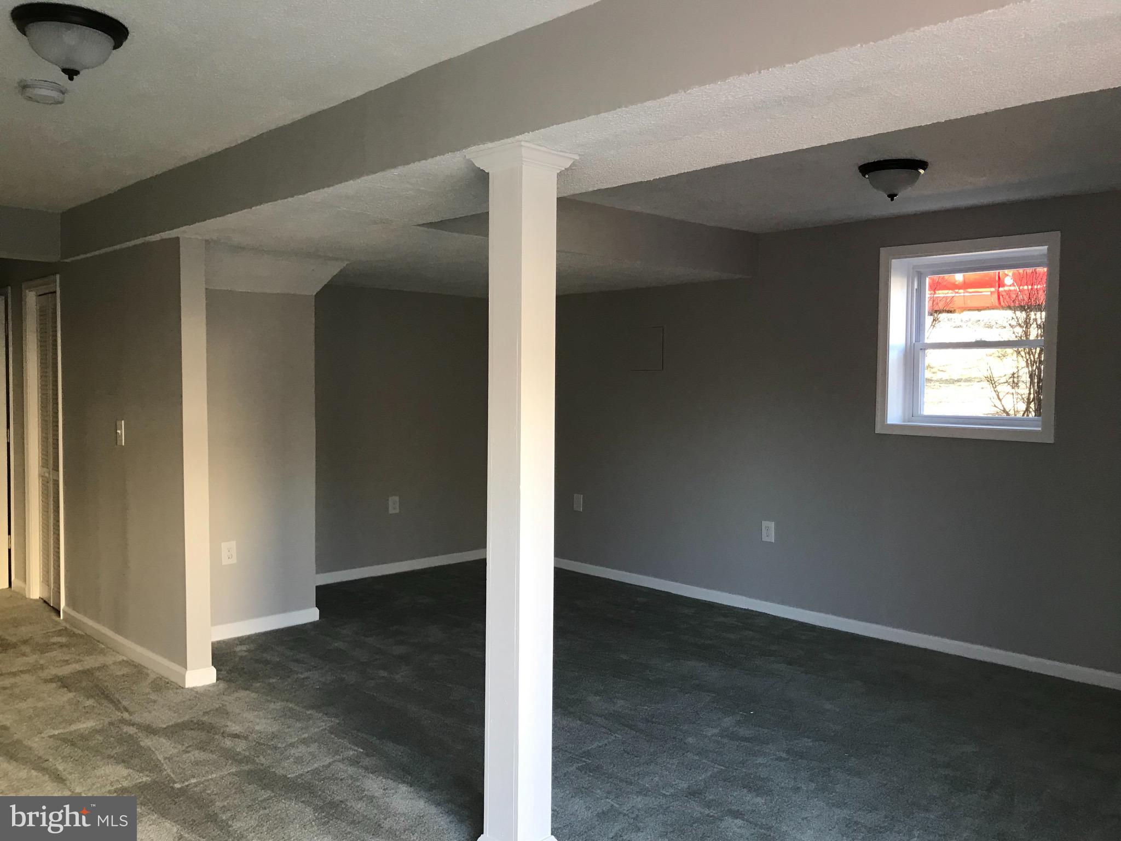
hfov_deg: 63.4
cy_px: 420
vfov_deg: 49.7
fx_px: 907
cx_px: 560
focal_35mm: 28
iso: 25
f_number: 1.8
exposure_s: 1/30
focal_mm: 3.99
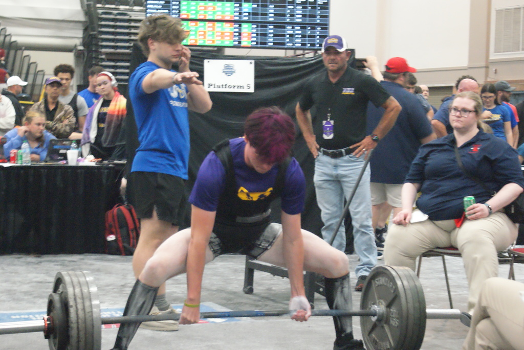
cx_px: 262
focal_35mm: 75
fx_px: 1093
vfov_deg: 18.2
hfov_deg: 27.0
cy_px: 175
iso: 3200
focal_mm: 50
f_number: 5.6
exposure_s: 1/40
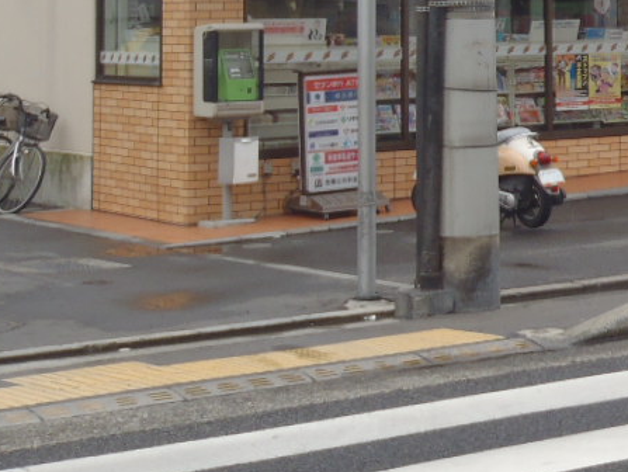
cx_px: 813
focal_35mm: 103
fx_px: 1870
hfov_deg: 17.8
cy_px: -83
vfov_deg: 14.0
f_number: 5
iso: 64
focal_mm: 6.53
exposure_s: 1/250
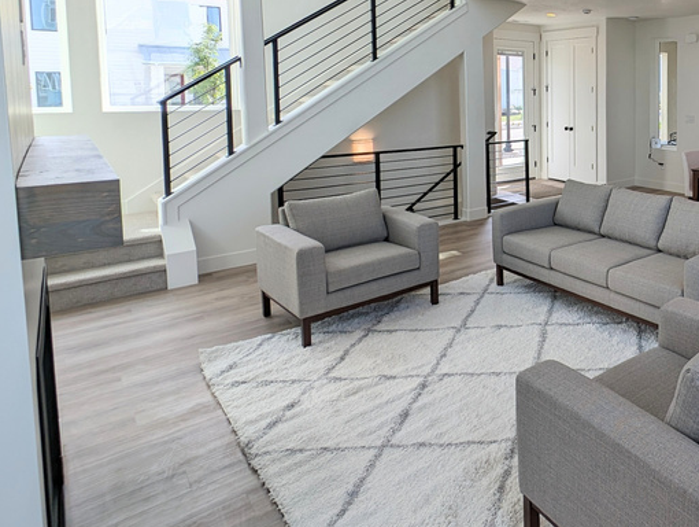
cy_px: 126
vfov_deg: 54.1
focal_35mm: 24
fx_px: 485
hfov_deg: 57.9
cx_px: 665
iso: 41
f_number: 1.95
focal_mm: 2.23
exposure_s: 1/525
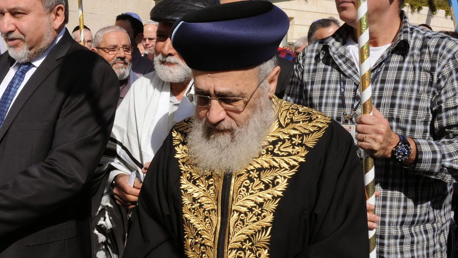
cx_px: 88
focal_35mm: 41
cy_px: 138
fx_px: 498
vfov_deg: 29.0
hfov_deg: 46.6
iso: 640
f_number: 22
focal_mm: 24
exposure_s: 1/320
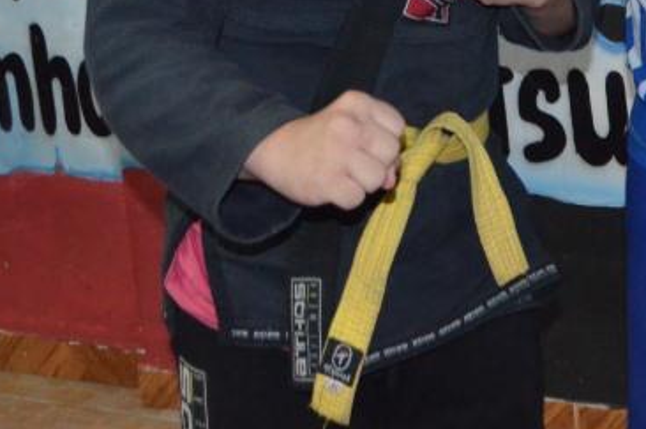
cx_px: 521
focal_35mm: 109
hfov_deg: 18.6
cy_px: -129
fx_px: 1953
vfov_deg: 12.2
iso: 3200
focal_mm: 26
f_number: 4.2
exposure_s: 1/60
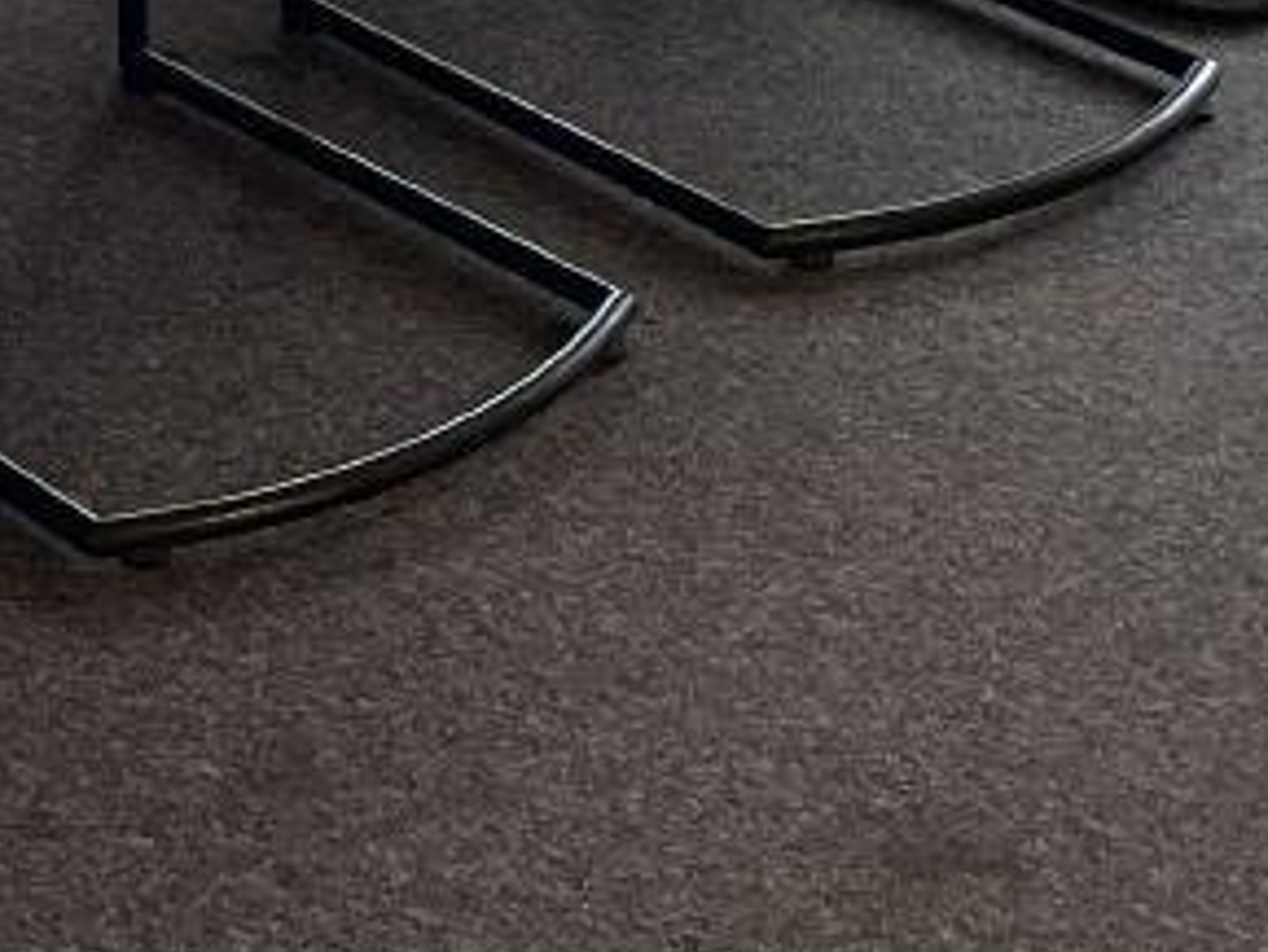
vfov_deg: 11.3
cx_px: -320
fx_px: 4214
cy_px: -1092
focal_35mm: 115
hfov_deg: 16.3
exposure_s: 1/100
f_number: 1.6
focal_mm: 4.2
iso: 125
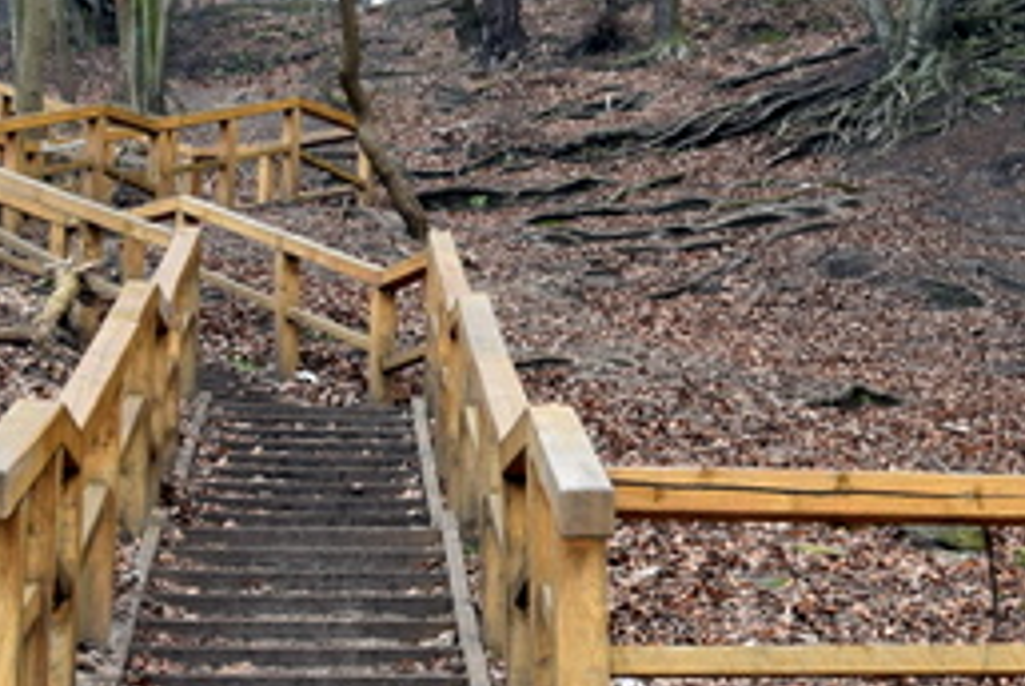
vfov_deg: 16.3
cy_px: 287
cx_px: 901
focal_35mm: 84
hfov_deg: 23.6
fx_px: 2394
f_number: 7.1
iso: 400
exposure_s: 1/30
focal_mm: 18
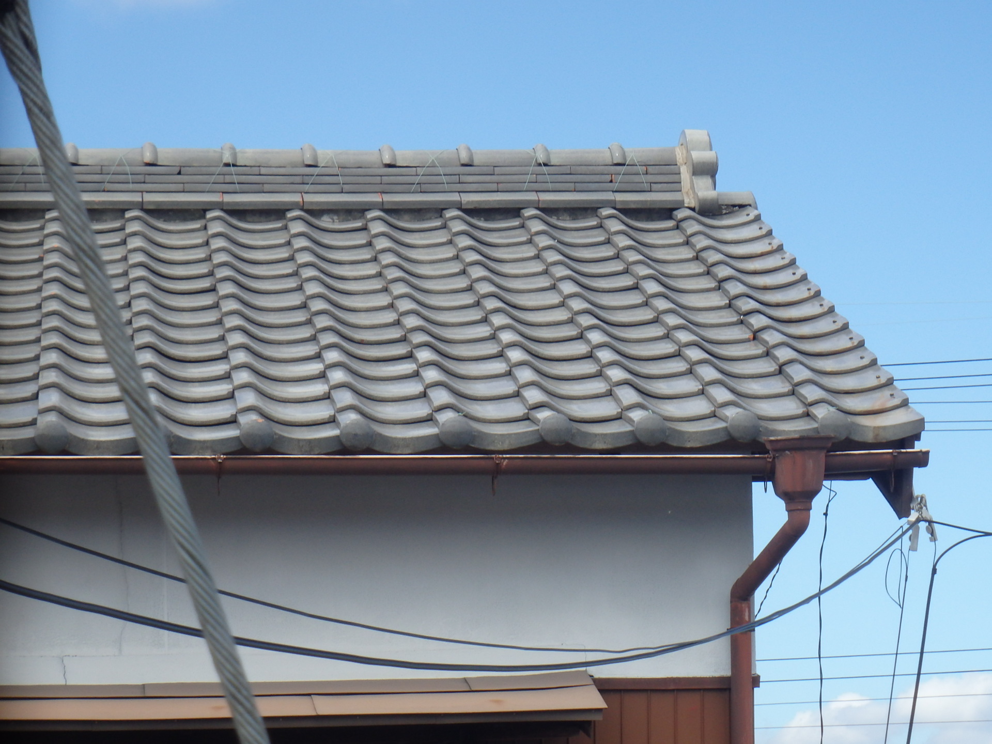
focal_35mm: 140
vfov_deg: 10.6
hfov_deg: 14.1
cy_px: 372
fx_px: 4012
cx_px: 496
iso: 200
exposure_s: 1/500
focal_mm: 25
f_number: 5.9
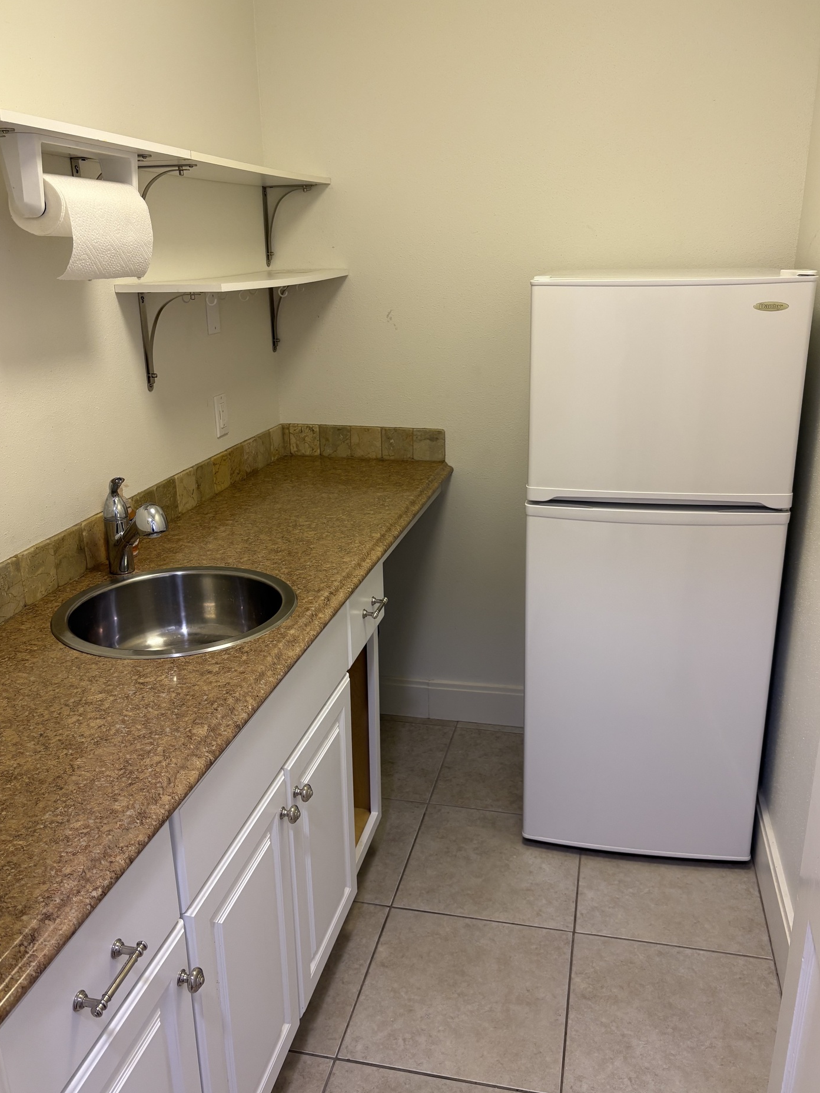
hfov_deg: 49.7
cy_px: 555
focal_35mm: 28
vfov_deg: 63.4
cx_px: 429
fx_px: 884
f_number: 1.6
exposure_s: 1/60
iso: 100
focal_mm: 5.96
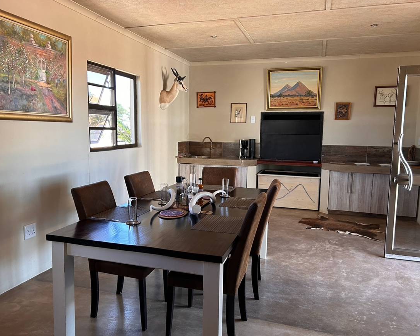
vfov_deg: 51.5
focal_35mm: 28
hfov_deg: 62.2
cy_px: 170
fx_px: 348
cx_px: 201
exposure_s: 1/62
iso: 125
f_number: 1.5
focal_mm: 5.7
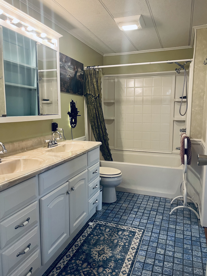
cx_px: 104
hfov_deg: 53.1
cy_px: 138
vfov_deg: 67.3
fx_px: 207
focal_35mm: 26
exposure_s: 1/60
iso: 125
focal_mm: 5.1
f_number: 1.6
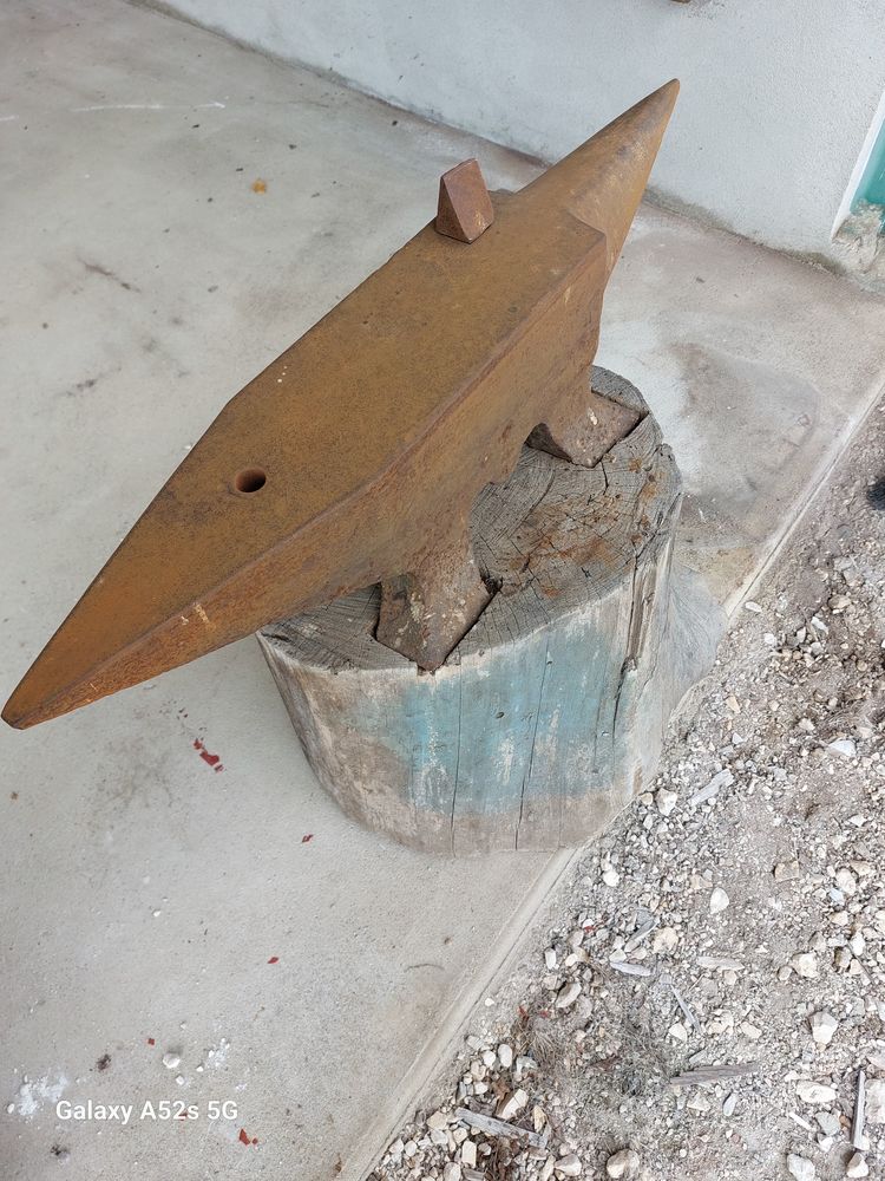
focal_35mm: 25
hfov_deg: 54.9
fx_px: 852
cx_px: 442
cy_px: 590
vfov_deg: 69.4
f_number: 1.8
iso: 25
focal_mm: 5.23
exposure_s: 1/271
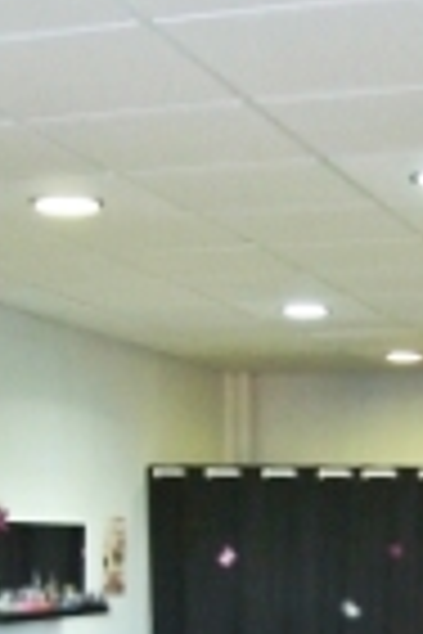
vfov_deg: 21.6
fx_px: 1516
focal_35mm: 86
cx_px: 266
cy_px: 800
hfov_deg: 15.9
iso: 800
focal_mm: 10
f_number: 3.5
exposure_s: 1/40
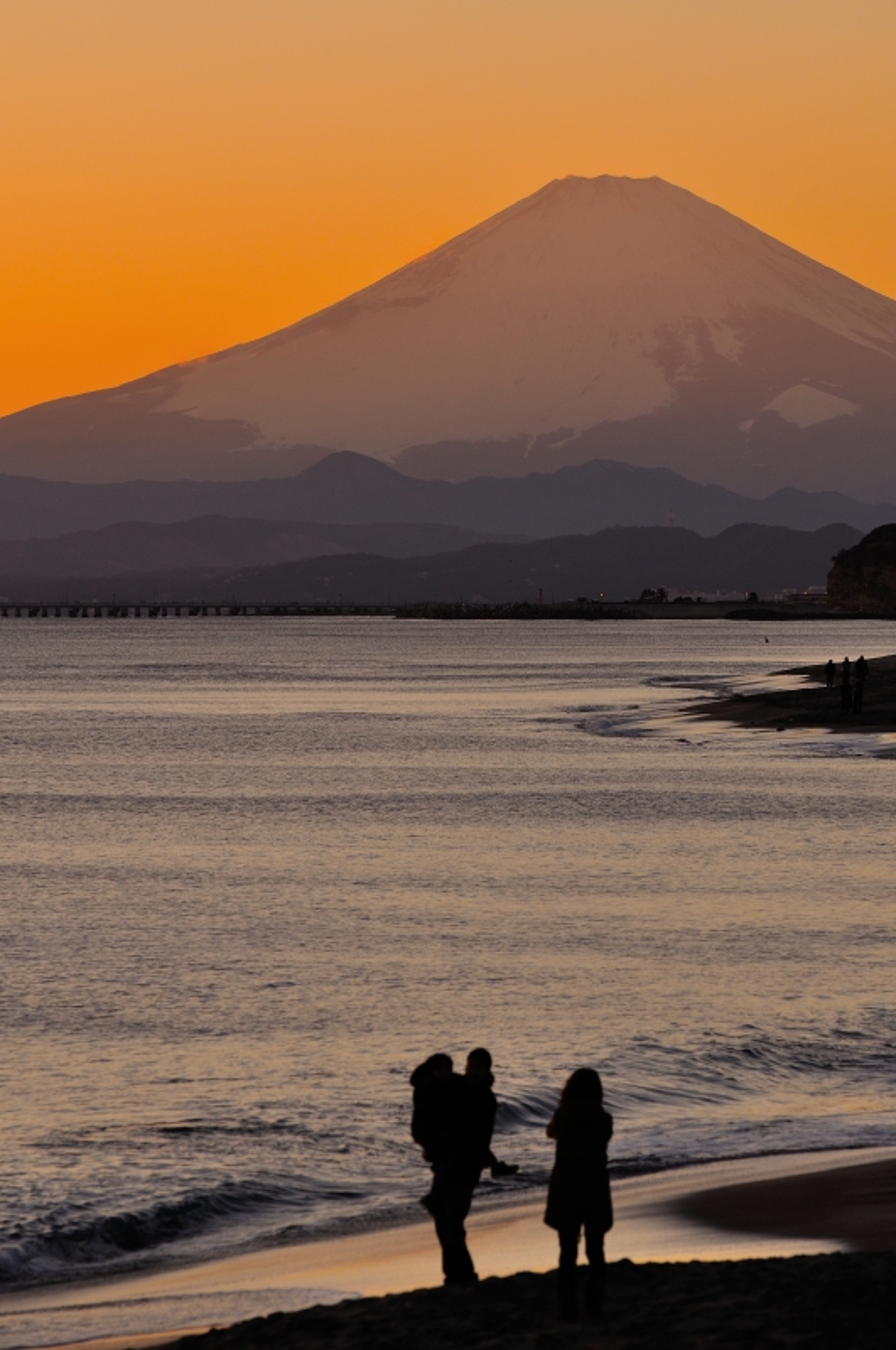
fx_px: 8706
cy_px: 675
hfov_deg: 5.9
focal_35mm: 232
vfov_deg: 8.9
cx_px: 448
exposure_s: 1/320
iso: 200
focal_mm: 155
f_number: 7.1
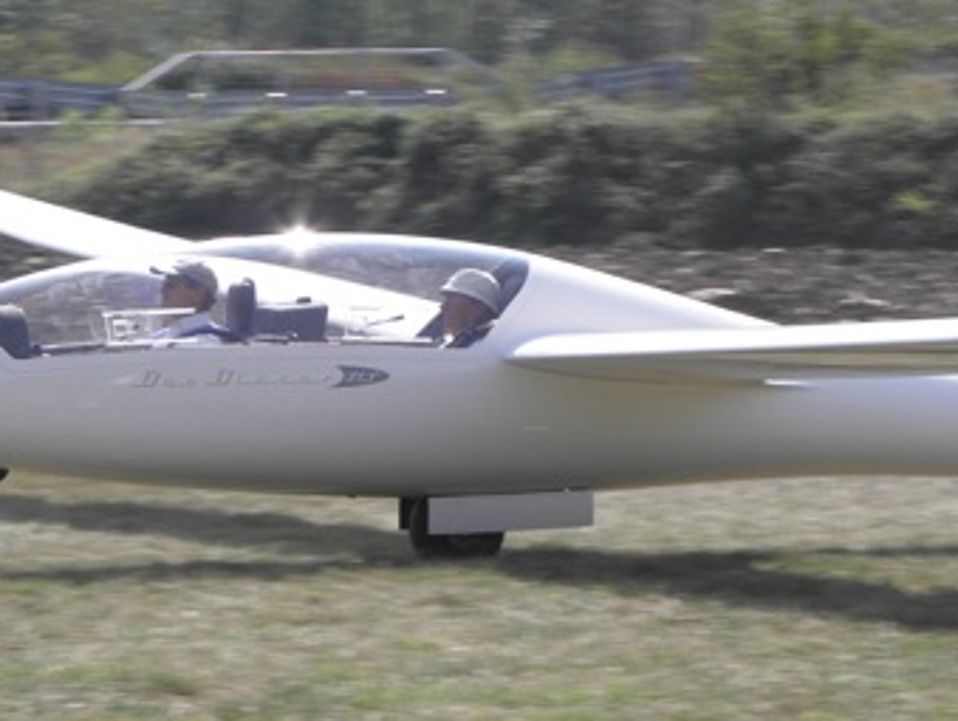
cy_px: 291
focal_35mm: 279
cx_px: 209
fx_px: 7730
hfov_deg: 7.1
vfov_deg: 5.3
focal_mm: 26.39
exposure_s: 1/200
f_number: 5.6
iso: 64
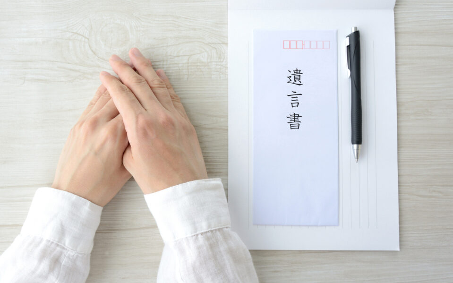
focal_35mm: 37
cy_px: 134
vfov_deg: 34.4
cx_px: 212
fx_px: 457
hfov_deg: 52.7
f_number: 8
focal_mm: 34
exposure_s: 1/200
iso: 800
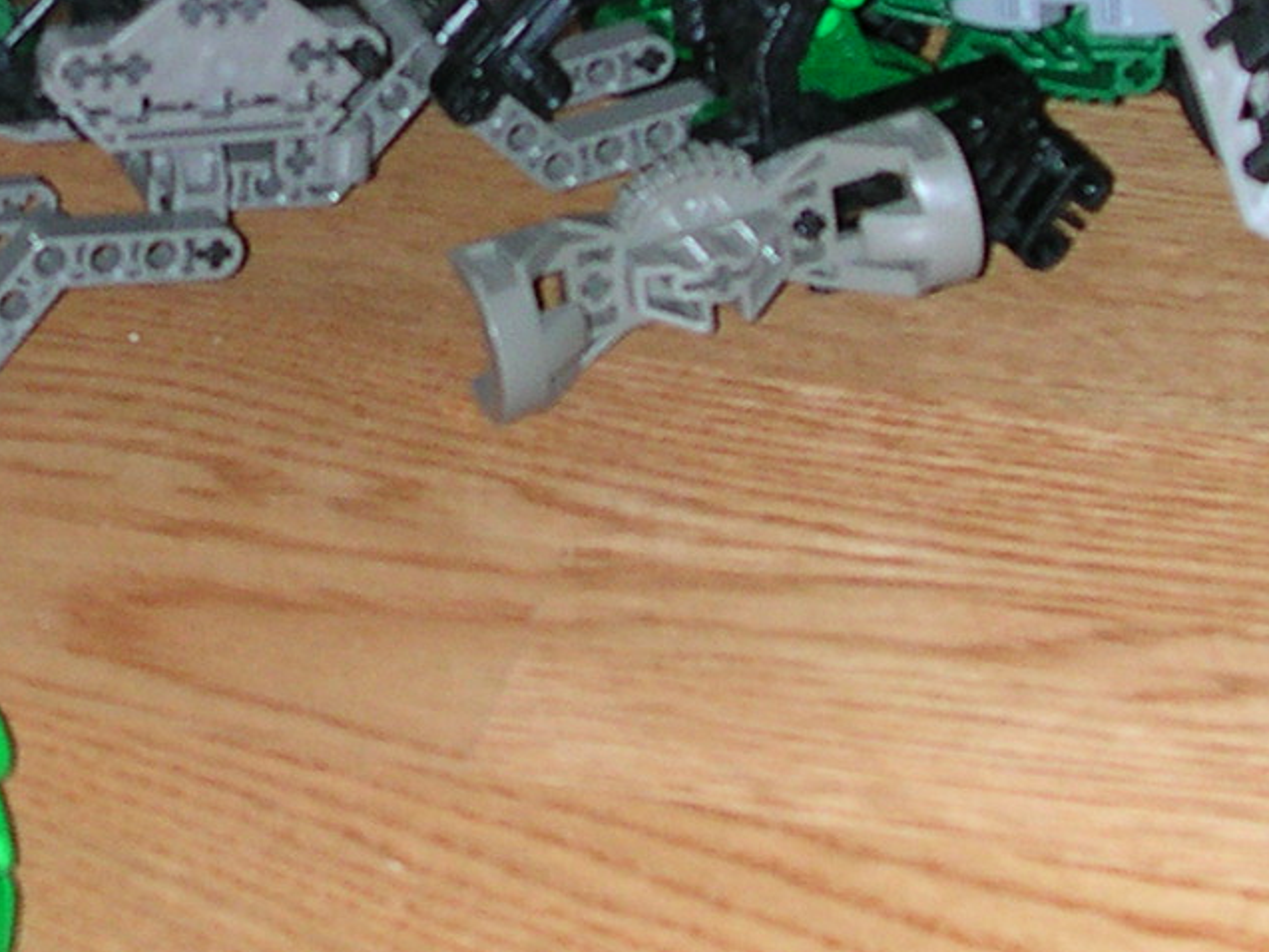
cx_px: 345
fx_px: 4363
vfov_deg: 12.4
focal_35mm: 119
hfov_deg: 16.5
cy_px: 121
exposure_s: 1/60
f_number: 2.7
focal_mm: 5.6
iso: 100
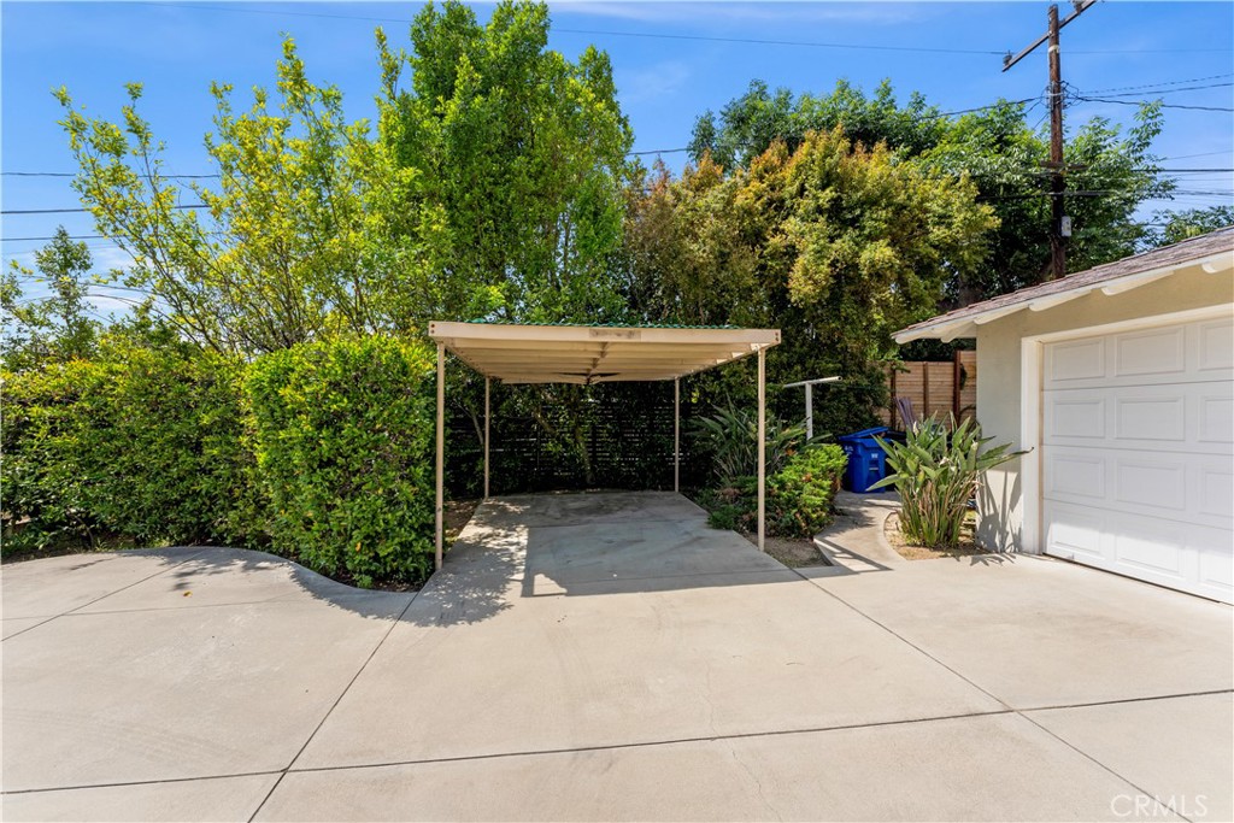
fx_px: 507
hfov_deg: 101.1
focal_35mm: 15
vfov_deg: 78.1
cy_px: 412
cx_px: 617
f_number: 8
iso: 100
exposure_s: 1/250
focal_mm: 14.8
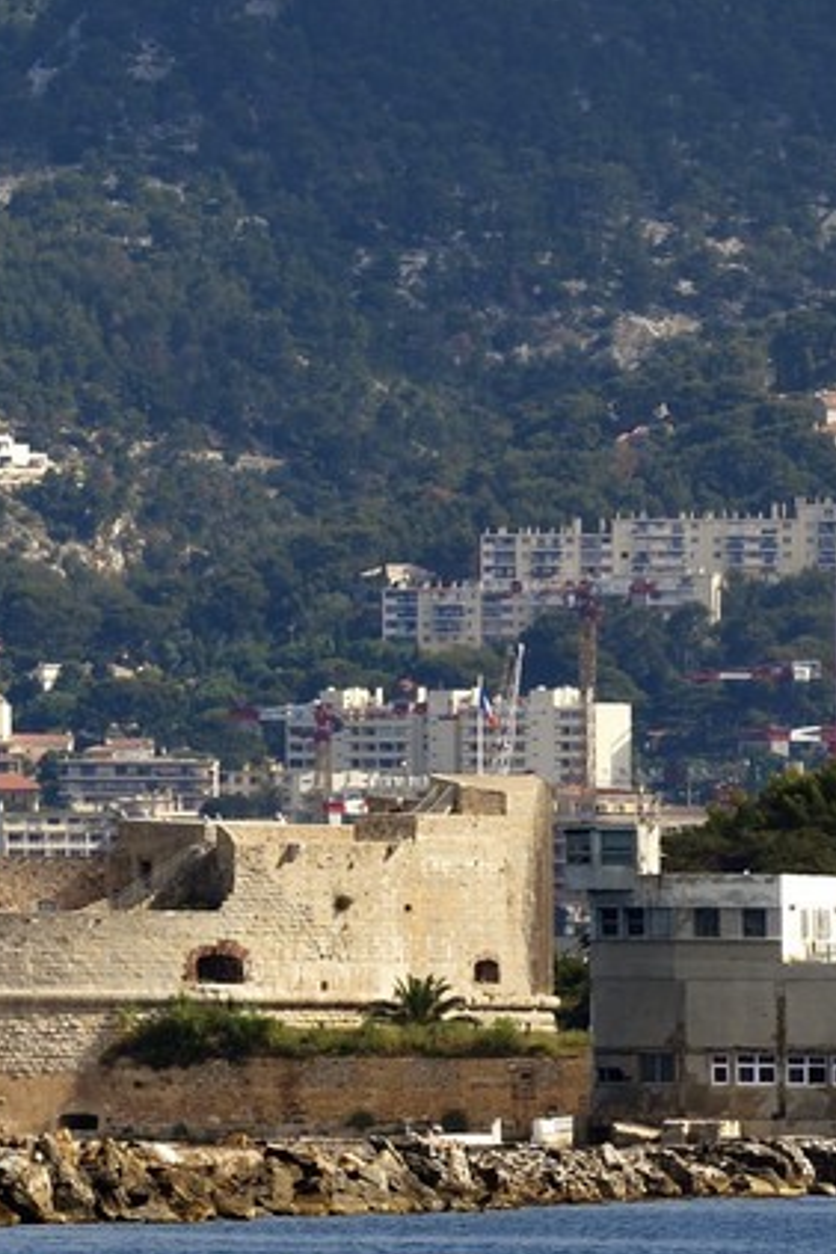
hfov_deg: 1.8
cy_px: 368
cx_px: -1462
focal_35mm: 756
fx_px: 26332
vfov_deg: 2.7
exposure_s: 1/640
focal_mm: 200
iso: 200
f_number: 8
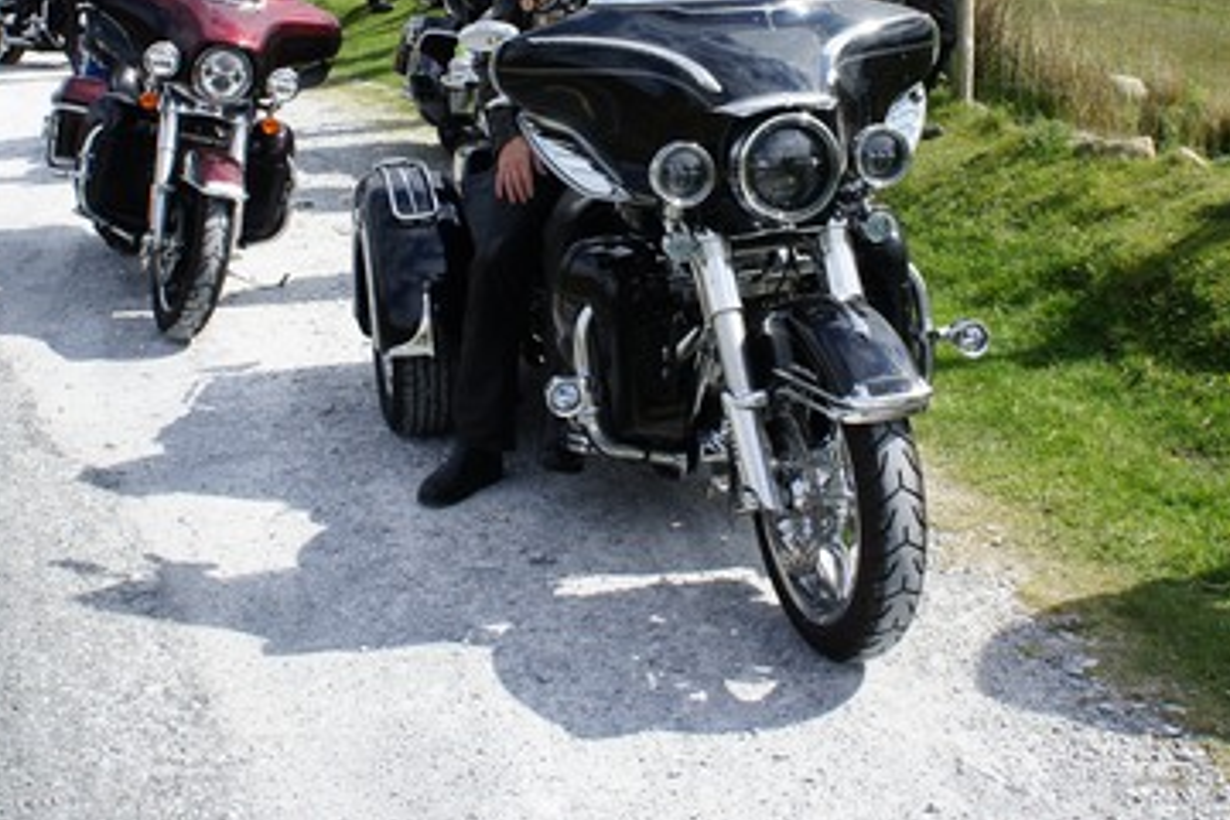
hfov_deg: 41.1
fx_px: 1640
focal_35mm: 48
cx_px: 612
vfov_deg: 27.2
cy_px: 109
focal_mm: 18
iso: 200
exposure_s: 1/160
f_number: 11
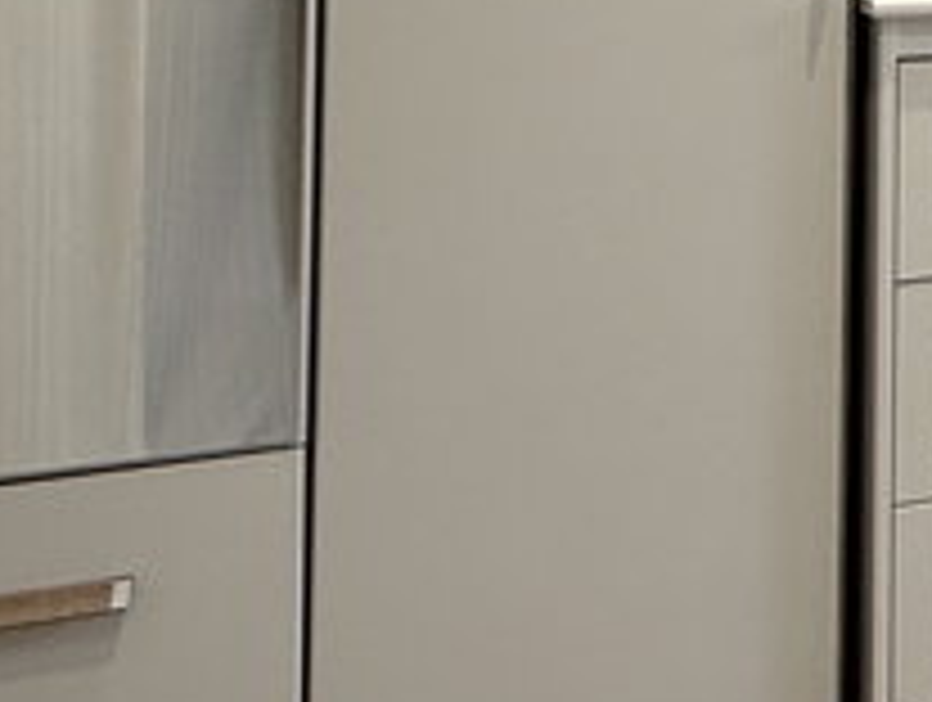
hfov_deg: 20.3
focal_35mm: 72
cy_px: -171
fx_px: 1942
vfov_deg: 19.2
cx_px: 1628
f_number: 2.2
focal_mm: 2.22
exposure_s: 1/100
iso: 100
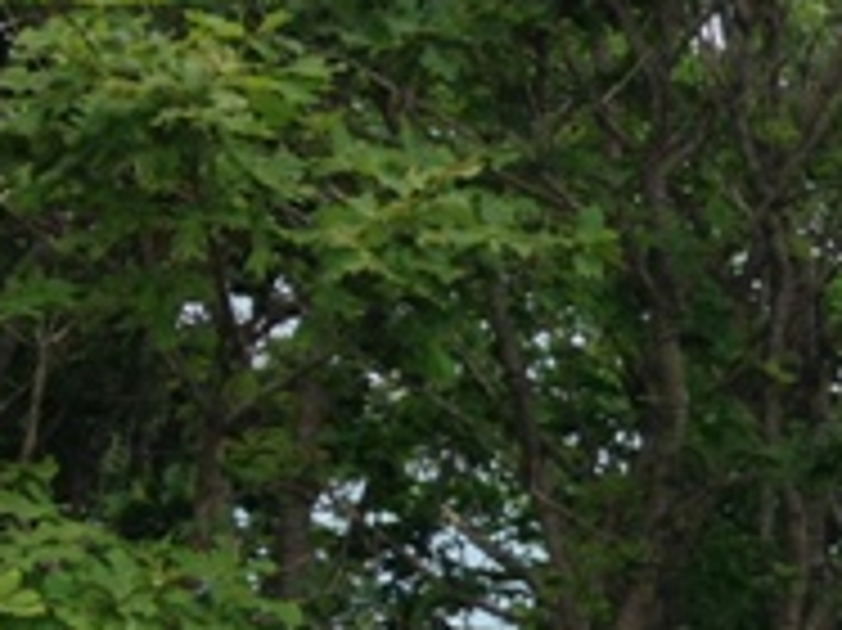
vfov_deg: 10.3
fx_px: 3427
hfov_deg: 13.0
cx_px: 1391
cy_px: 760
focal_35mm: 141
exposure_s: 1/742
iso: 50
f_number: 2.4
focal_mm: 4.13
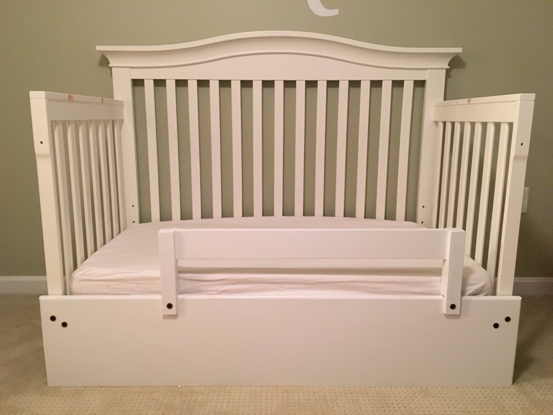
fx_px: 463
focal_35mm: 29
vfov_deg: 48.2
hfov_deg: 61.7
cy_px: 208
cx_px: 276
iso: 200
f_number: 2.2
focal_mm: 4.15
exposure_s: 1/17
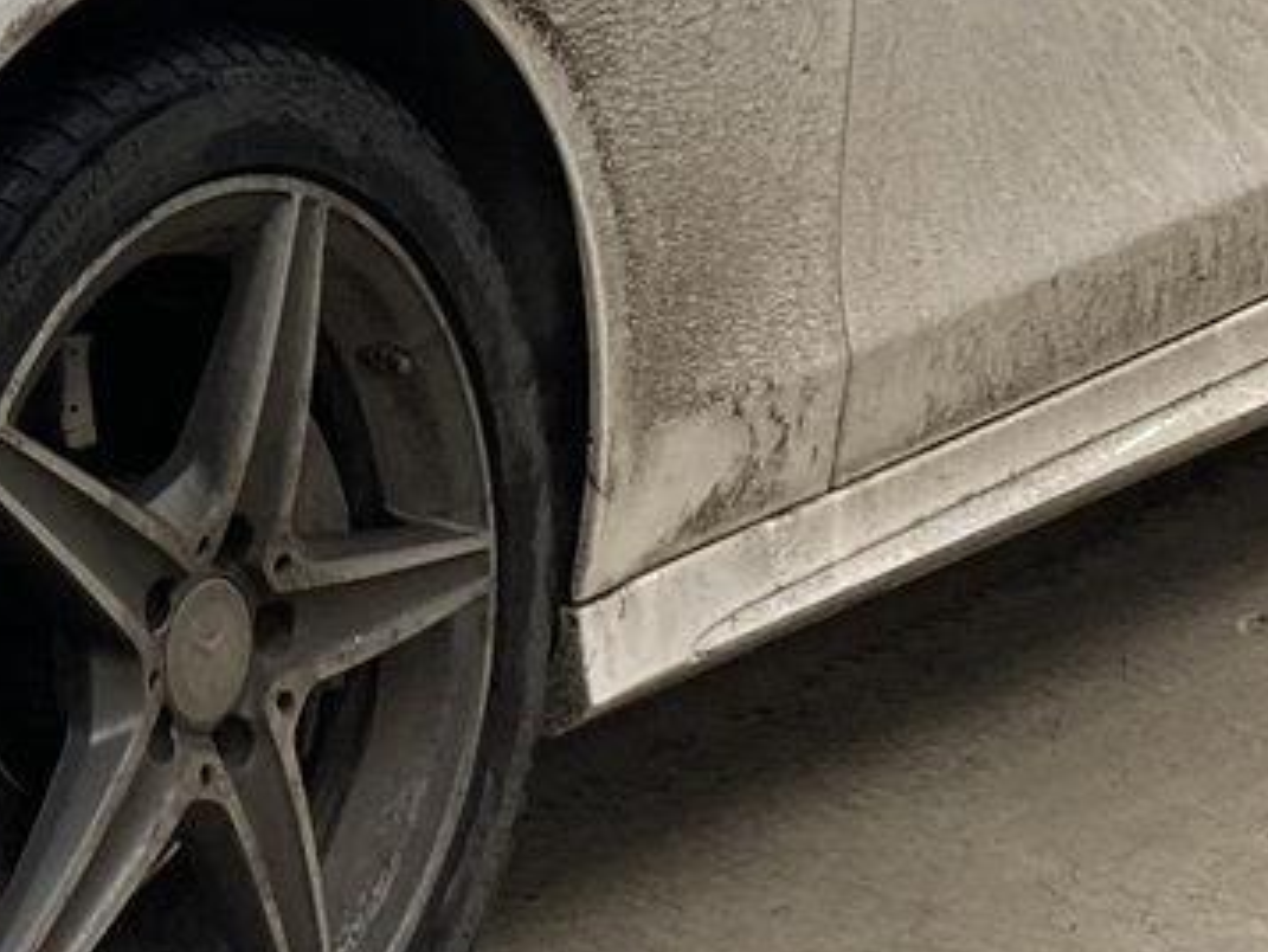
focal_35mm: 113
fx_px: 4141
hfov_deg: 16.7
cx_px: -227
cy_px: -156
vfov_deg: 12.8
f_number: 1.8
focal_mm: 3.99
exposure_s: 1/50
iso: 64
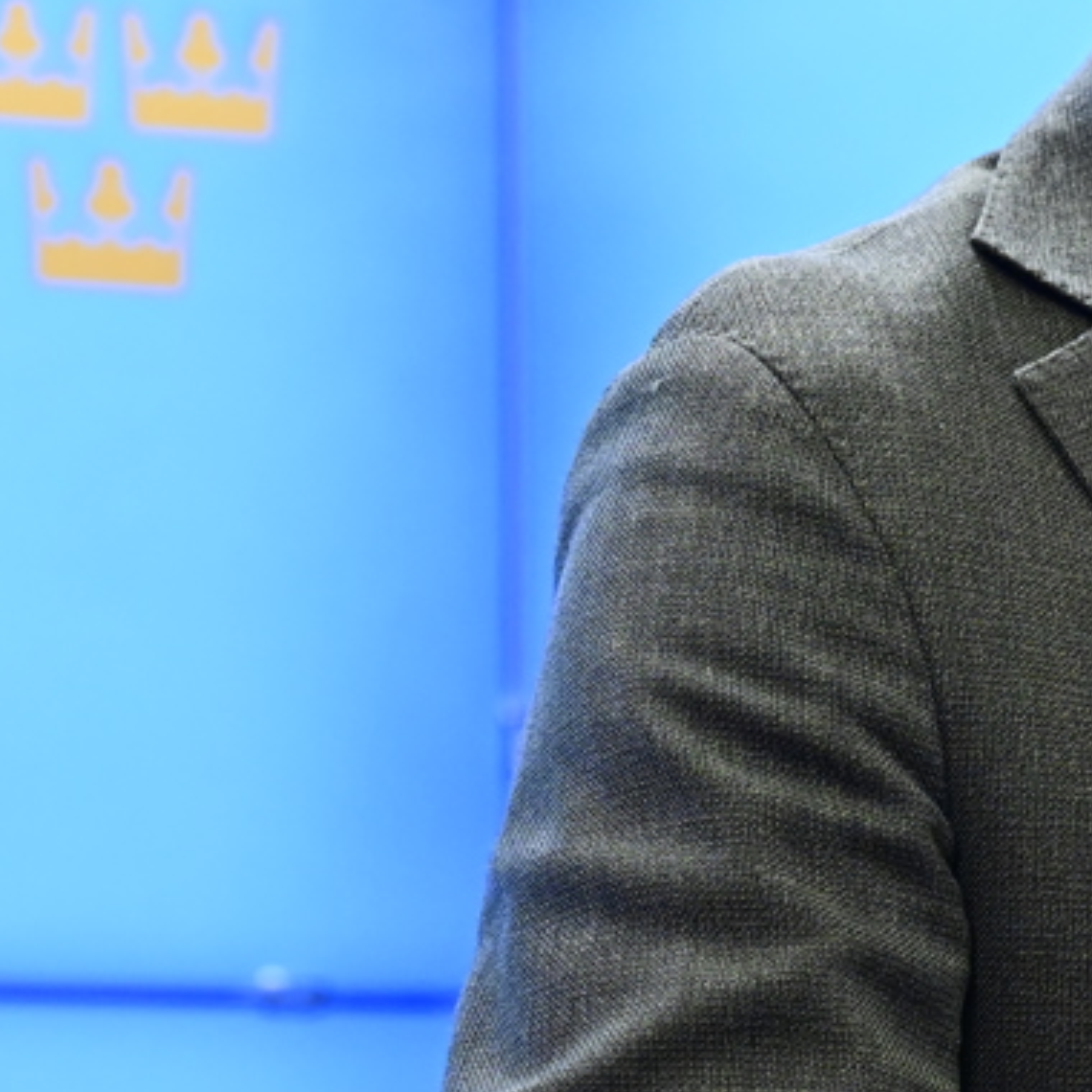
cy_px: 427
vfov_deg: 5.7
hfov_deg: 5.6
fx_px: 10957
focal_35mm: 307
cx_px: 1828
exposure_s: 1/250
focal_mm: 101
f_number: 4.5
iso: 2500
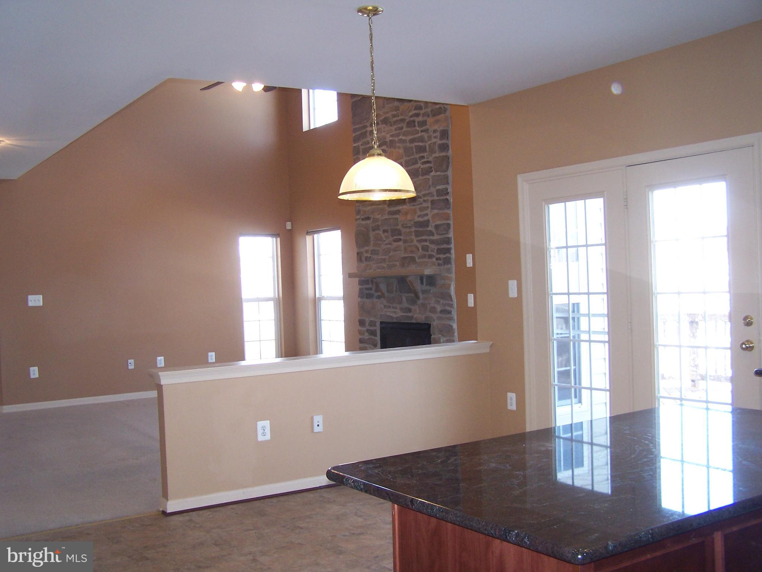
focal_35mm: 38
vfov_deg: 37.7
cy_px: 286
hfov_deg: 49.0
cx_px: 381
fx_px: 837
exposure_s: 1/80
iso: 140
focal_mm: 6.3
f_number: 2.8
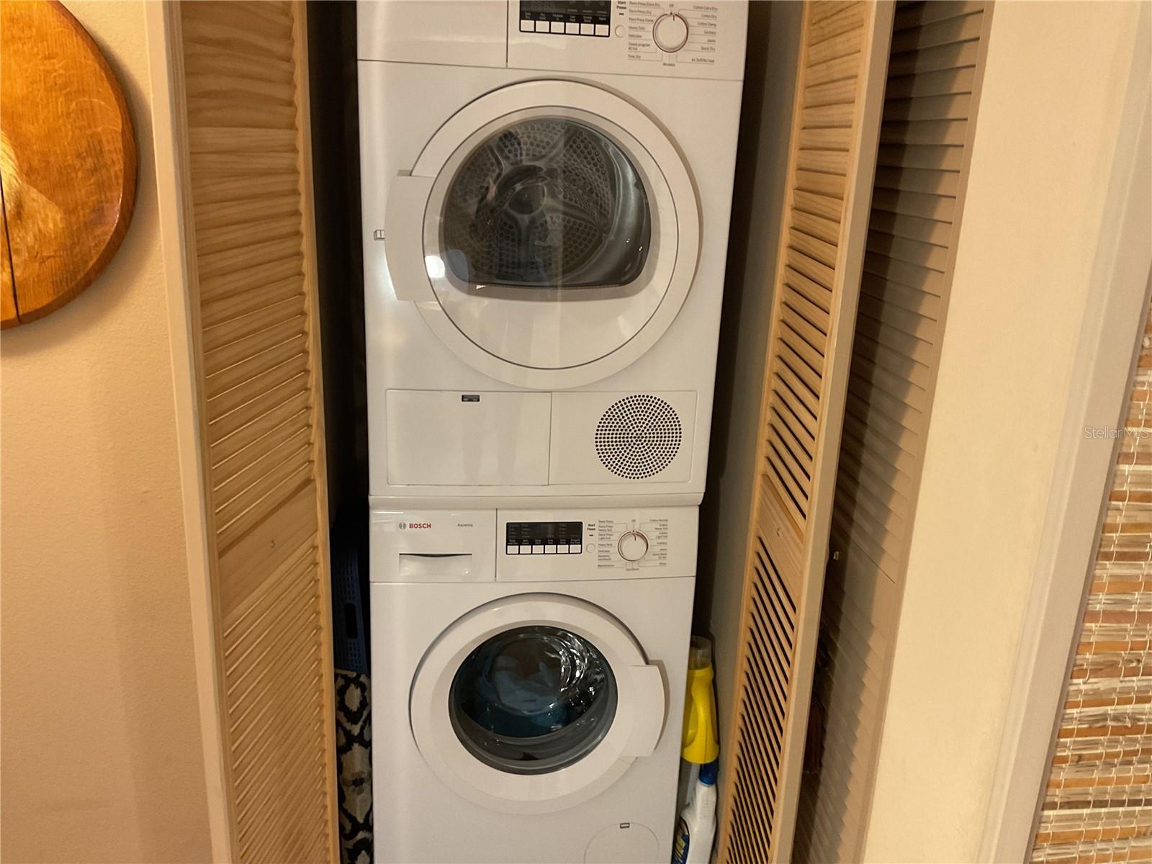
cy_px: 432
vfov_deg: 48.2
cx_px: 576
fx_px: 965
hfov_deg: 61.7
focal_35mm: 29
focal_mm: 3
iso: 200
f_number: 1.8
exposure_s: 1/40
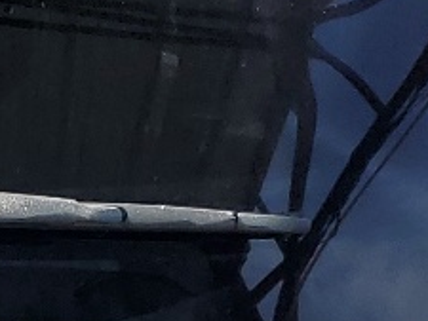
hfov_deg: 10.0
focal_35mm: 185
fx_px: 2289
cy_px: 572
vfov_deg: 7.8
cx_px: -386
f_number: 1.5
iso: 50
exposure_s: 1/2000
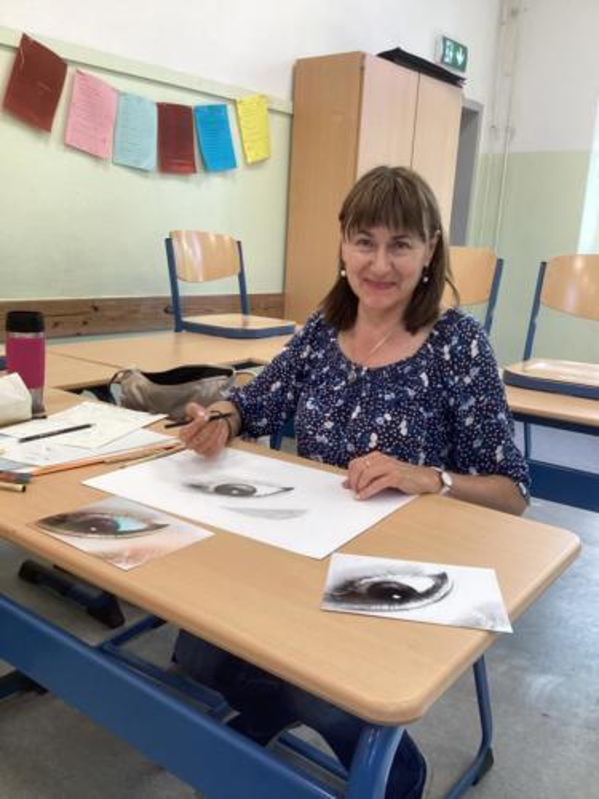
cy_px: 400
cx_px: 300
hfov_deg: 45.4
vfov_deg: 58.4
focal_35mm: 31
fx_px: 715
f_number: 2.4
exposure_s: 1/60
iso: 80
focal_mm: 3.3
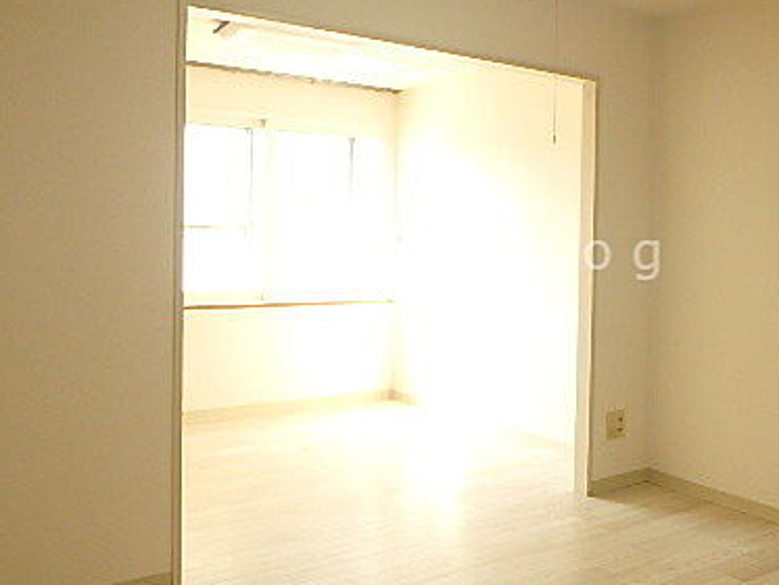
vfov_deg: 39.6
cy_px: 255
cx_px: 528
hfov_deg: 50.3
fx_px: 810
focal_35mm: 36
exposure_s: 1/30
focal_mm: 3.7
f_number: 3.5
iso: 200
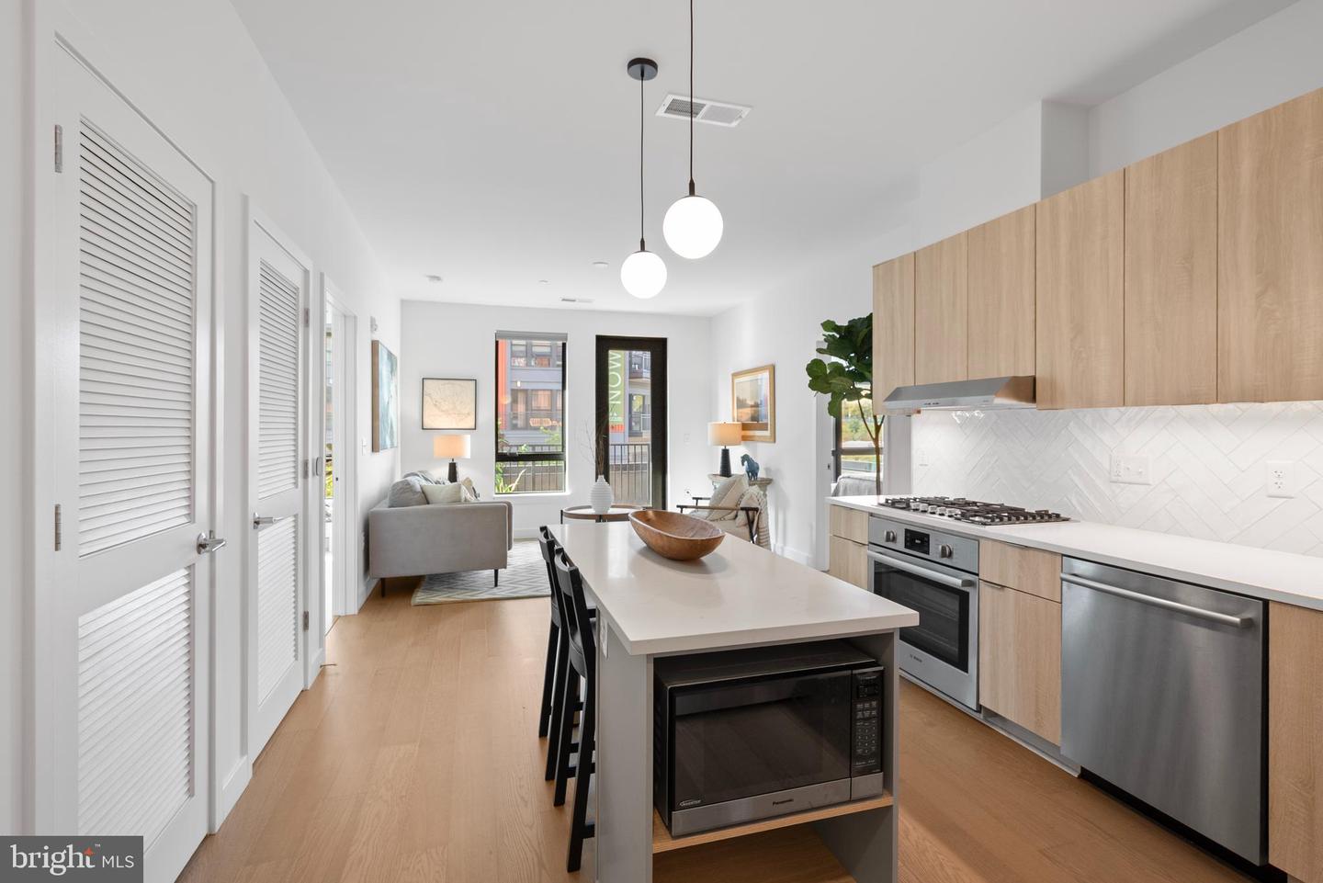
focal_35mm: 16
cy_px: 442
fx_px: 588
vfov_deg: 73.8
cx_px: 662
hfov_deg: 96.7
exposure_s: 1/8
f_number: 8
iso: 800
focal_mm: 16
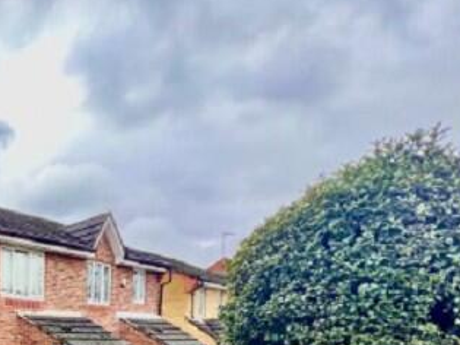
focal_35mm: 33
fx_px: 438
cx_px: -108
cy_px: 428
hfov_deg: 38.5
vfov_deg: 33.6
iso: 32
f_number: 1.8
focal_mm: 1.57
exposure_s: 1/187
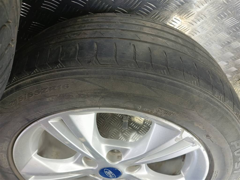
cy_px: 90
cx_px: 120
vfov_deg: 51.4
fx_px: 187
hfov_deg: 65.3
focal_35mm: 27
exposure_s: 1/33.3
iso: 166
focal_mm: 4.11
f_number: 1.6
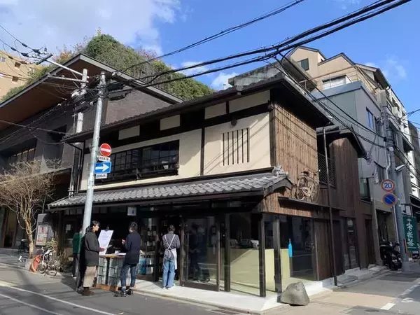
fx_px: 315
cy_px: 158
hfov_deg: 67.3
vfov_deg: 53.1
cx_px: 210
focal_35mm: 26
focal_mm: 4.25
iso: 25
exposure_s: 1/711
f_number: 1.8
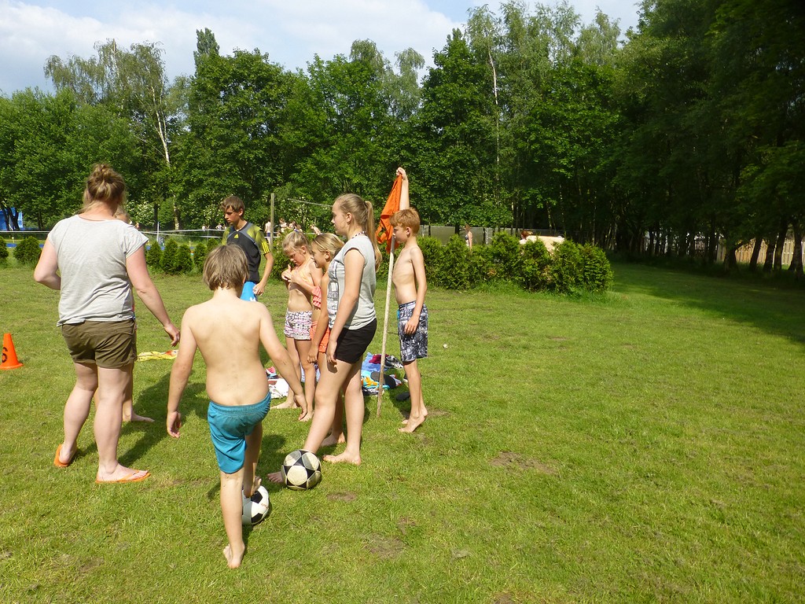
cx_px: 402
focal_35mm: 24
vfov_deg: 56.8
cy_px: 302
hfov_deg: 71.6
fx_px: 558
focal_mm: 4.3
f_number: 4
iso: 100
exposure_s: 1/640
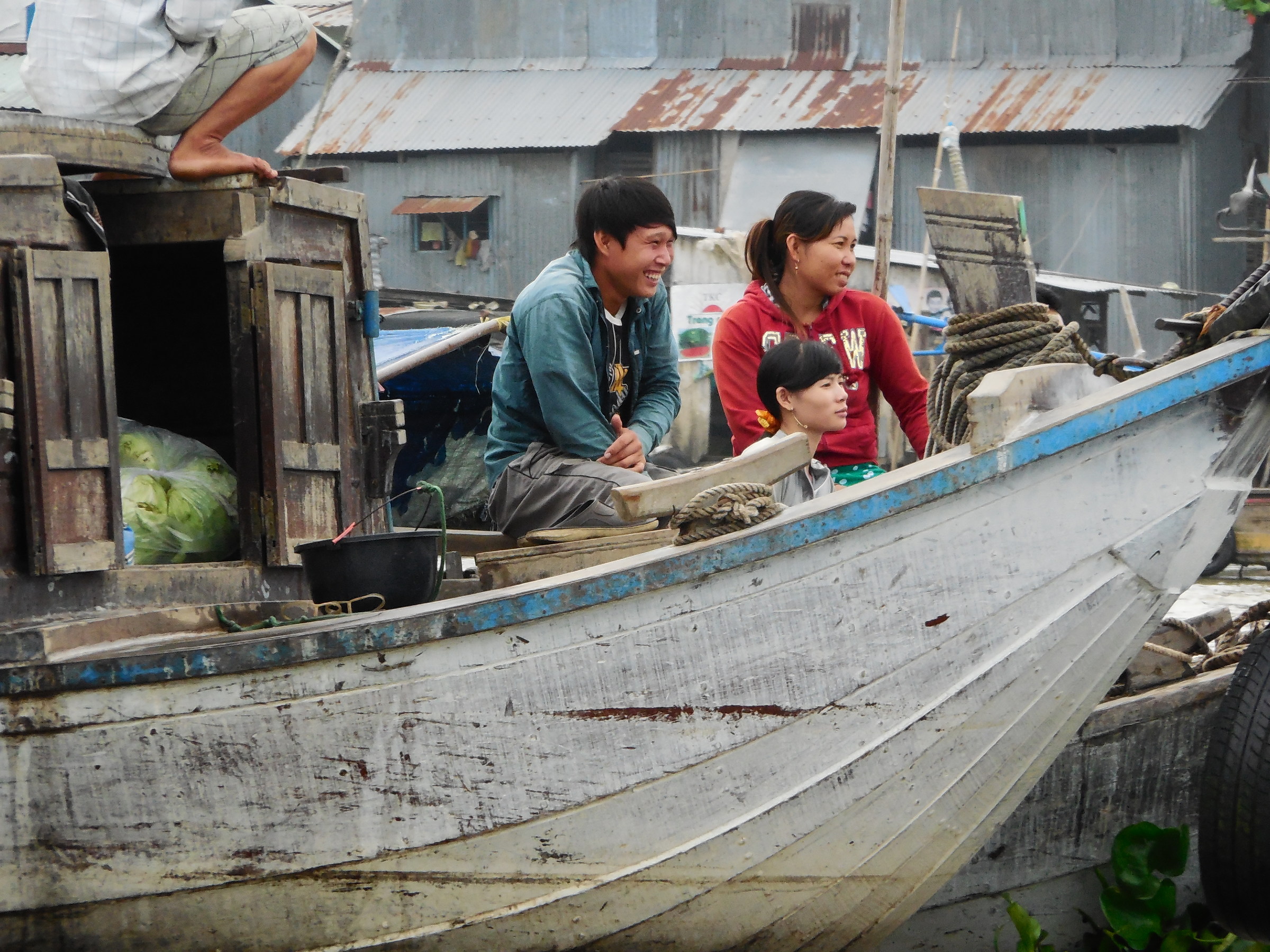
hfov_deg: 7.7
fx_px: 9429
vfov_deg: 5.8
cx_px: 635
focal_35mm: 257
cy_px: 476
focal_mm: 45.9
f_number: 6.1
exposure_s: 1/250
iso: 640
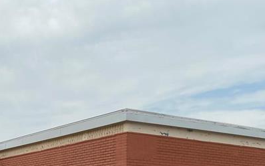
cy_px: 197
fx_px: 513
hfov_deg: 27.8
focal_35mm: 71
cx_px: 20
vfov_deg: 17.5
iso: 32
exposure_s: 1/3300
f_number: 1.8
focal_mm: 4.25
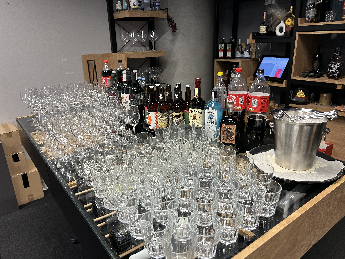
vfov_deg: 53.1
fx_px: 259
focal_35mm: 26
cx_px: 172
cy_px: 130
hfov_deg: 67.3
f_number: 1.5
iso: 80
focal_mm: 5.7
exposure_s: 1/50
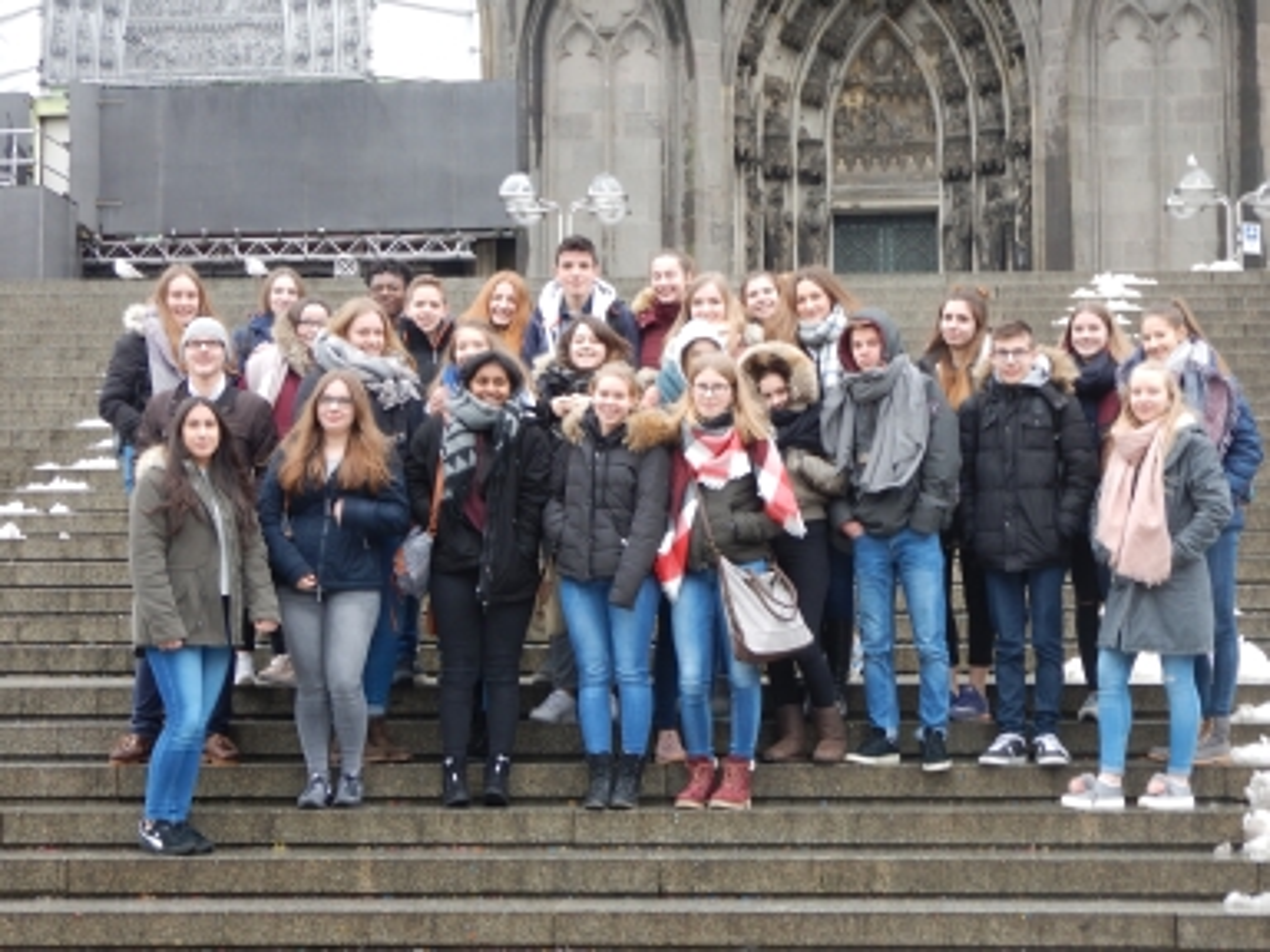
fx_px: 2458
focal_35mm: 67
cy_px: 476
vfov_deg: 21.9
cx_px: 635
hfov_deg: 29.0
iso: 125
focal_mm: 12
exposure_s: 1/30
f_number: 4.5
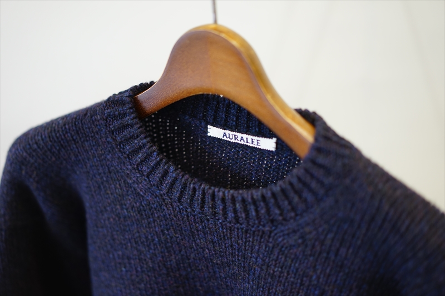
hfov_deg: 36.3
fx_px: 680
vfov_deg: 24.6
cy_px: 148
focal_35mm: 55
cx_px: 222
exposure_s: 1/60
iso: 250
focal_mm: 55
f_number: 1.8
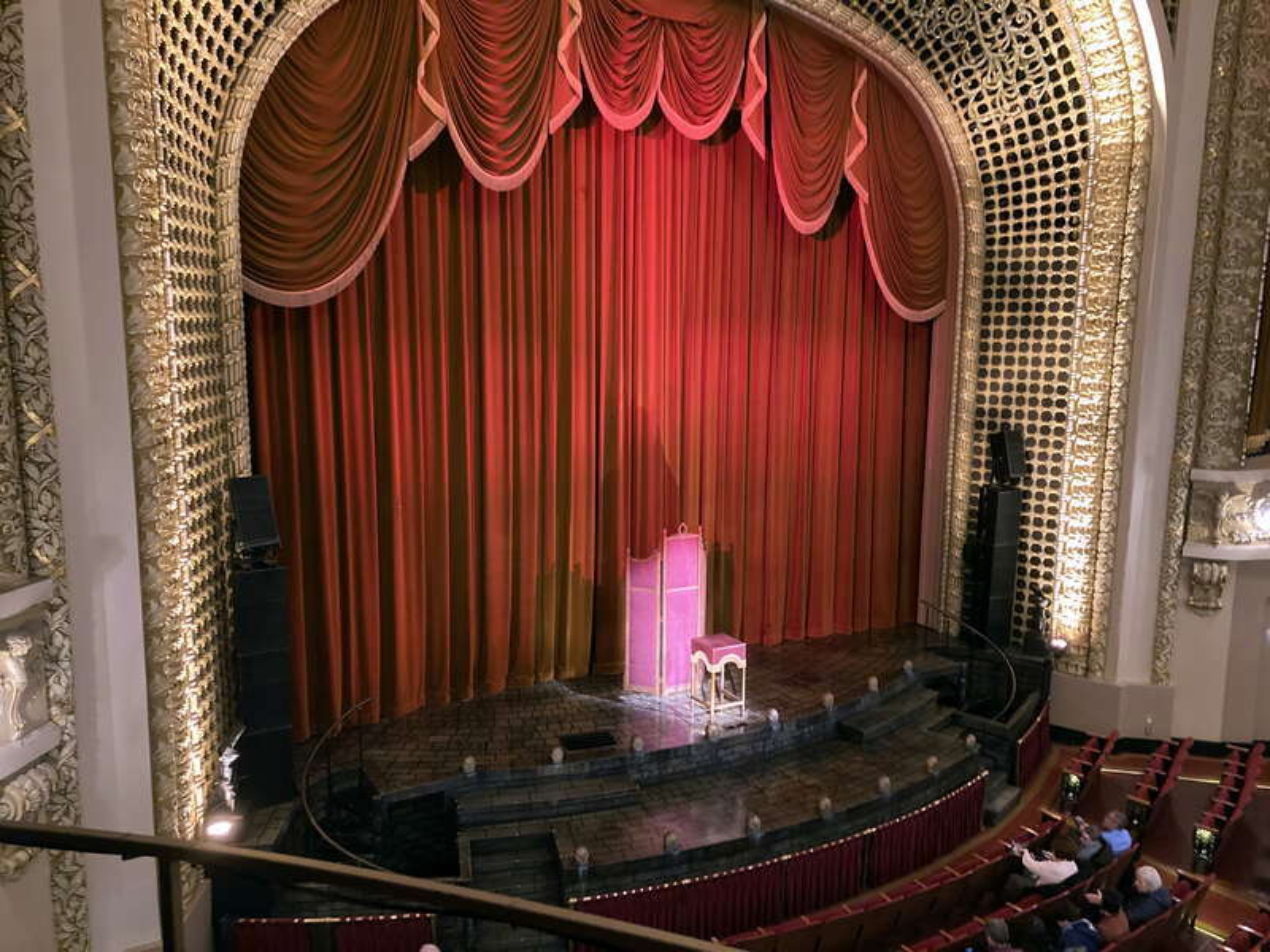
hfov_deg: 63.4
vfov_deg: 49.7
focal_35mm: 28
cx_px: 635
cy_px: 476
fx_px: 1027
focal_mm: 3.99
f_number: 1.8
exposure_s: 1/30
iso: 640
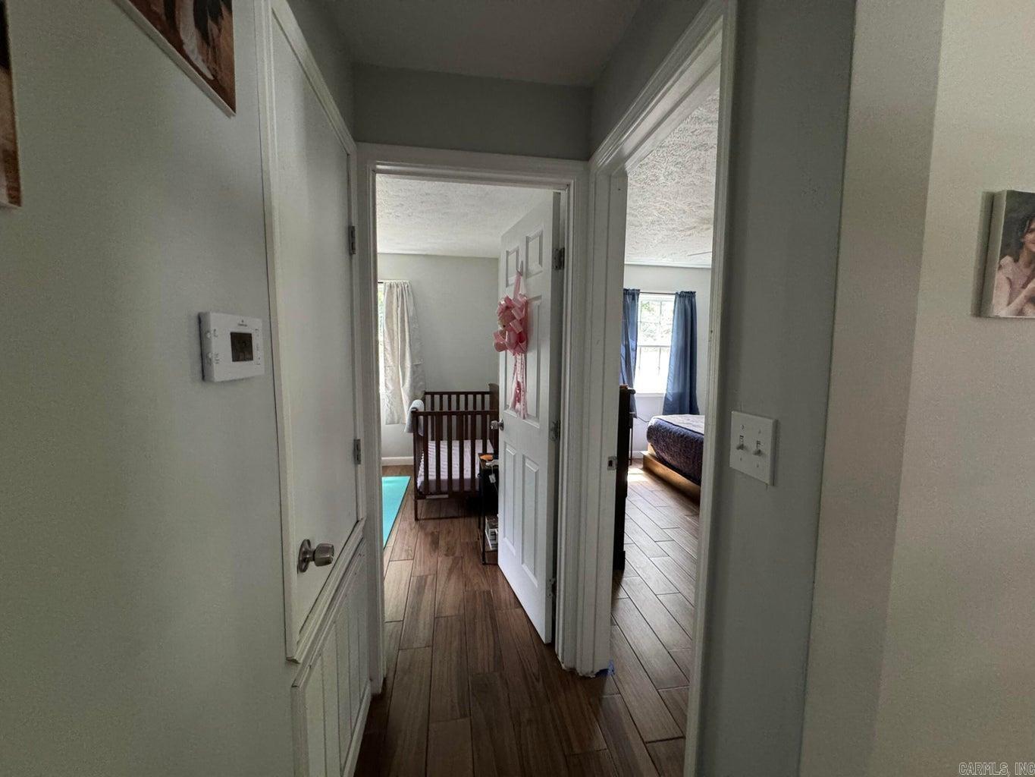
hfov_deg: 102.1
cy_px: 388
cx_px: 518
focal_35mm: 14
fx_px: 419
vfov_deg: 85.7
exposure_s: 1/60
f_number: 2.2
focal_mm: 2.22
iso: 640
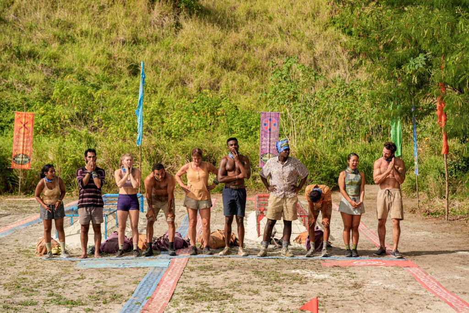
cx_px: 234
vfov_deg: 19.5
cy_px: 156
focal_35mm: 70
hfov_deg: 28.8
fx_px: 912
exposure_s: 1/1600
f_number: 4.5
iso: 400
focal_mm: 70
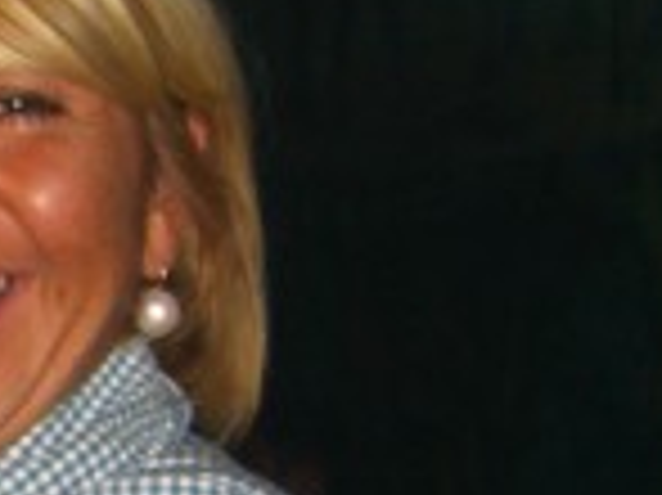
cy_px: 446
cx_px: -306
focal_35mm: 155
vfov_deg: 9.5
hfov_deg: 12.2
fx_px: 2962
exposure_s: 1/60
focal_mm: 7.9
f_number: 2.8
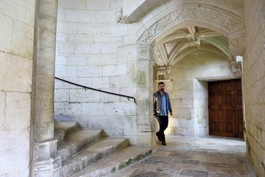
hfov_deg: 73.7
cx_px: 132
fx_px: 177
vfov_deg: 53.1
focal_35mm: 24
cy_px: 88
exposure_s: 1/80
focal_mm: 24
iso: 1600
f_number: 6.3
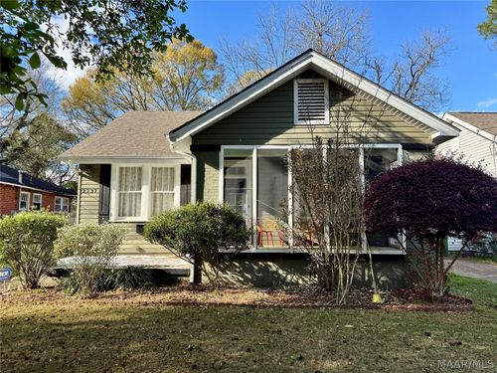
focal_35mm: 24
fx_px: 345
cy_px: 186
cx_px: 248
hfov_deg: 71.6
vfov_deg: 56.8
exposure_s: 1/1261
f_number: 1.78
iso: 80
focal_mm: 6.76
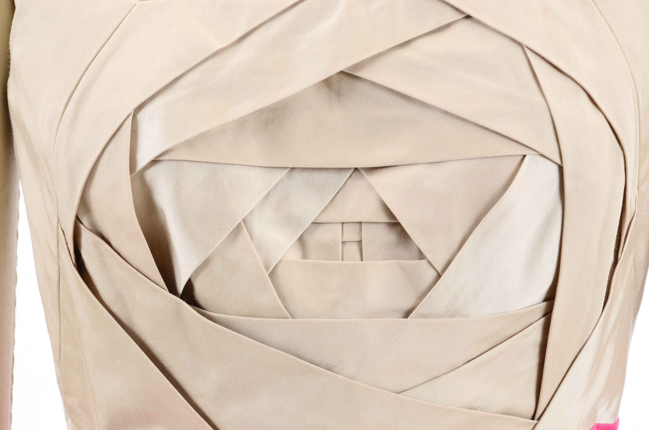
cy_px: 215
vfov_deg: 8.7
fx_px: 2833
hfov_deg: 13.1
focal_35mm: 158
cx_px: 324
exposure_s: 1/80
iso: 400
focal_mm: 105
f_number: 11
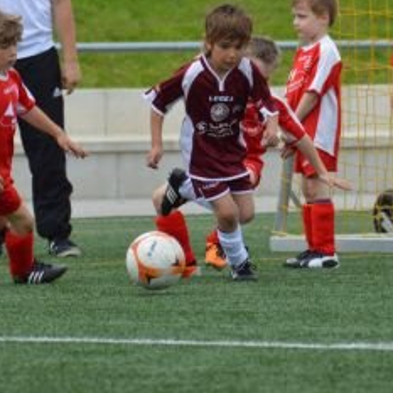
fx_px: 8413
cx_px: 226
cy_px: 109
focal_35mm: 655
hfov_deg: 2.7
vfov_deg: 2.7
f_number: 5.6
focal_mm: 200
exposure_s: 1/1600
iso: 400
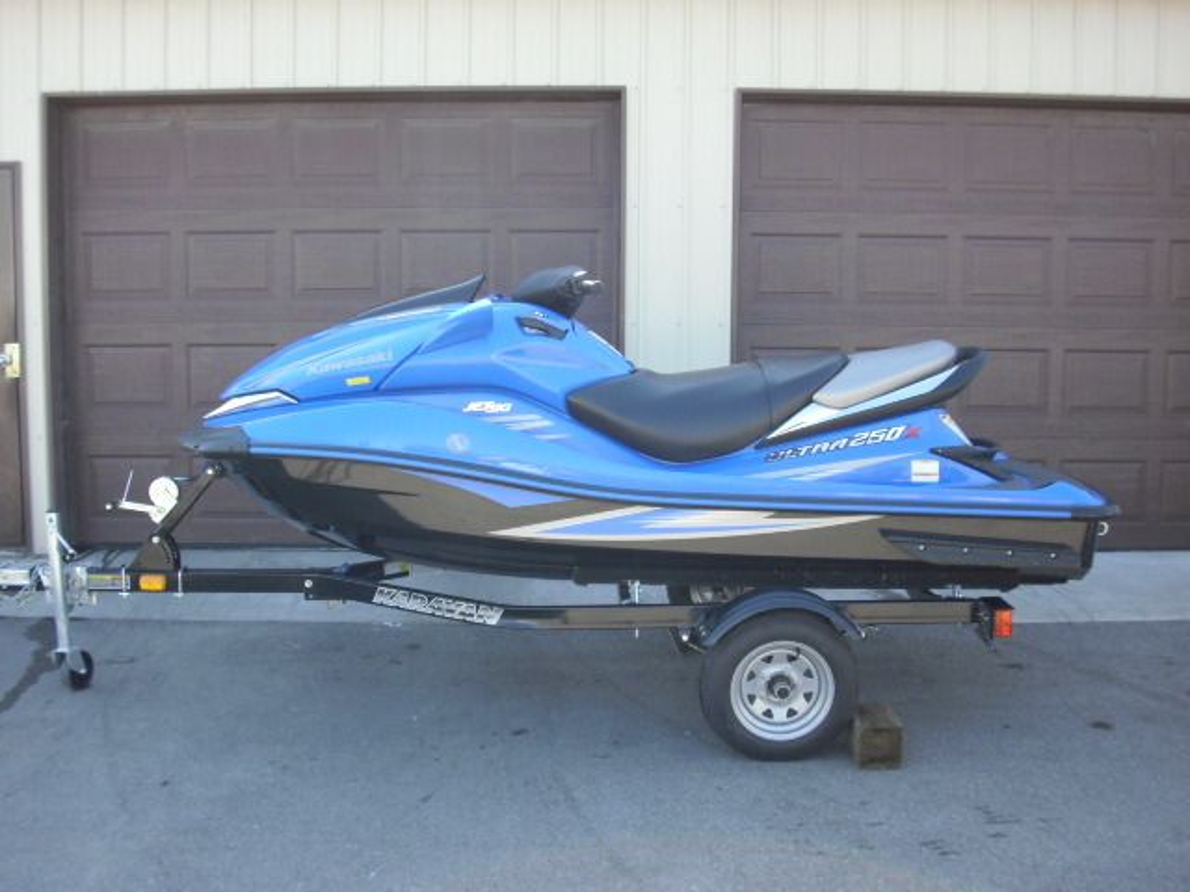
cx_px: 595
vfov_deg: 37.7
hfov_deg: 49.0
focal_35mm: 38
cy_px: 446
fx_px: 1306
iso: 100
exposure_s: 1/200
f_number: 2.8
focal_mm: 6.2
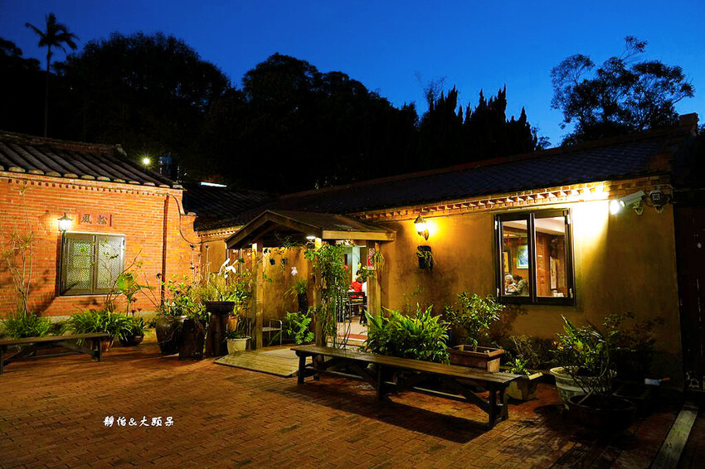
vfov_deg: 53.1
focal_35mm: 24
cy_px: 234
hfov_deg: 73.8
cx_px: 352
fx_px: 470
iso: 2000
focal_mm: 24
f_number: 4
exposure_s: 1/30
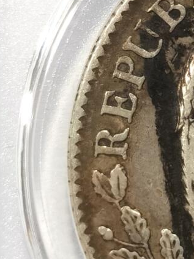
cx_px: 328
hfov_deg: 6.3
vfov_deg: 8.6
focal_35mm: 230
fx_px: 1720
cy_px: 13
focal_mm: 5.56
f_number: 16
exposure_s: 1/100
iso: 200
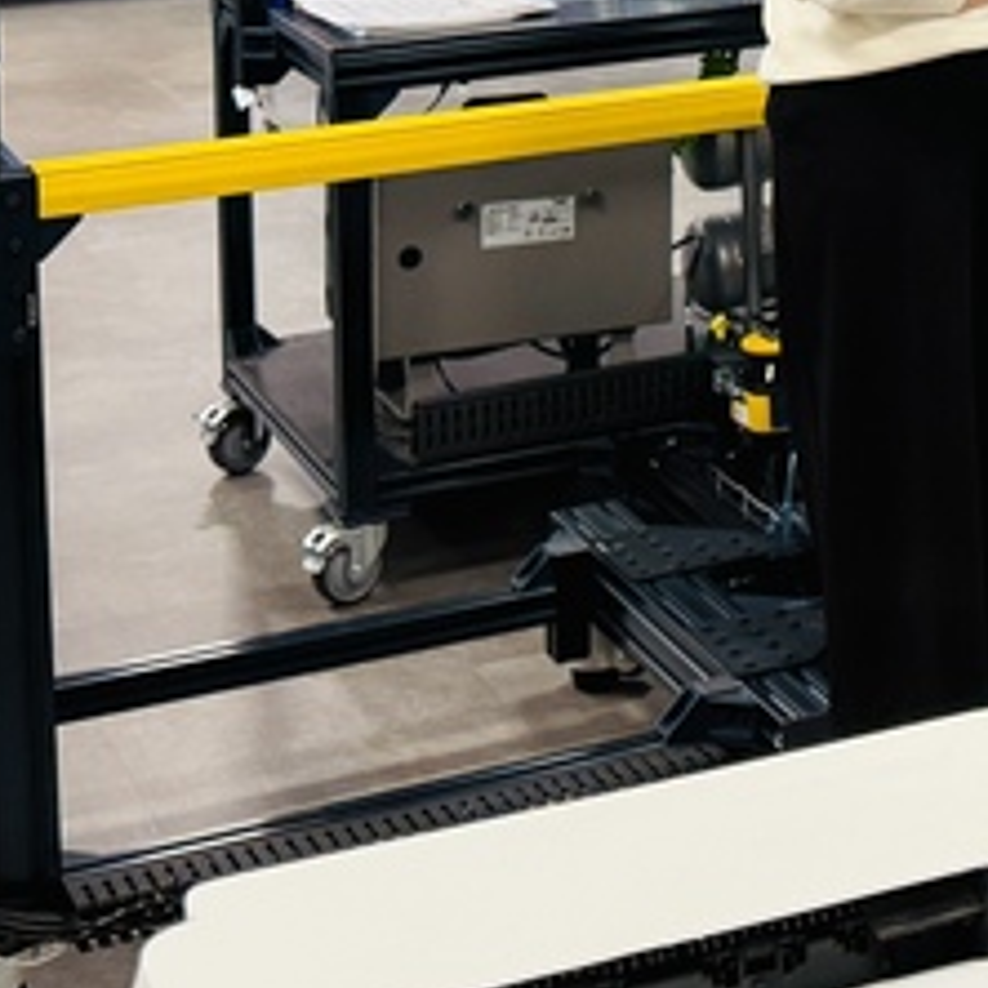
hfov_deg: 16.6
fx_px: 3165
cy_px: -338
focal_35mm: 98
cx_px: 1326
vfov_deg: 16.6
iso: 200
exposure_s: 1/111
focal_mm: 6.76
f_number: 1.78
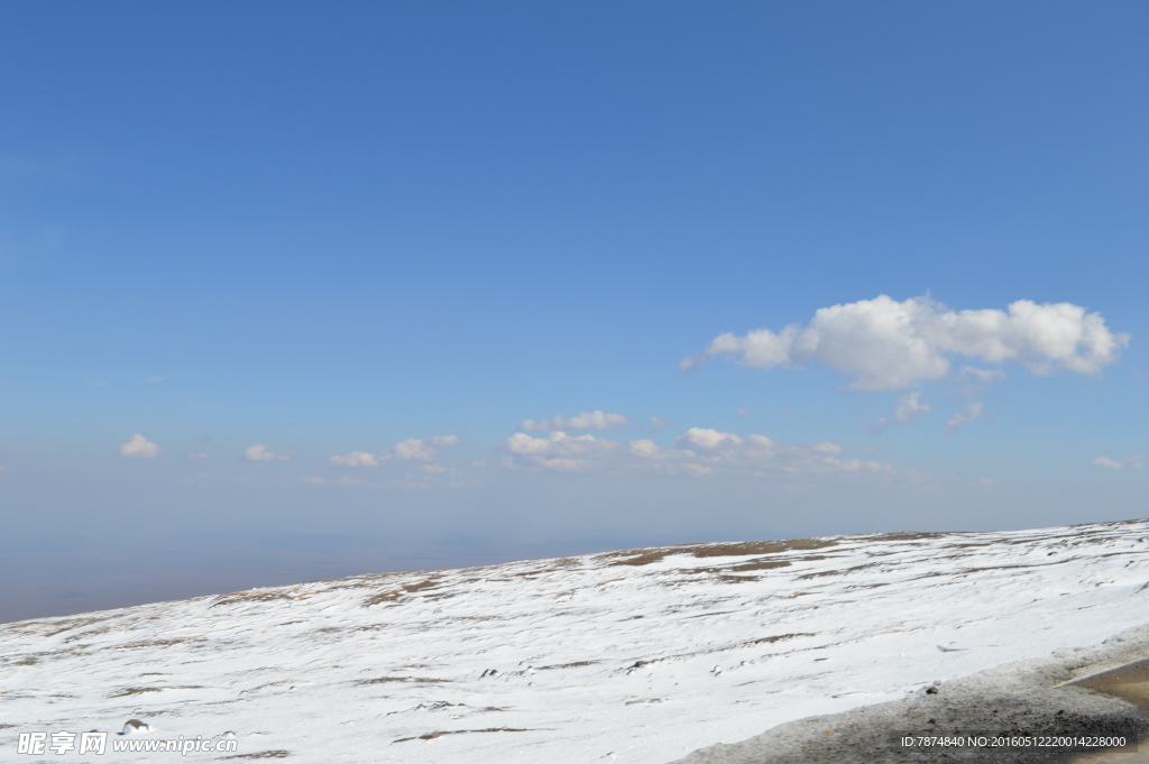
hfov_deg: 53.2
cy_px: 382
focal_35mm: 36
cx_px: 574
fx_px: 1148
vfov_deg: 36.8
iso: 100
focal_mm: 24
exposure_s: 1/400
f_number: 10
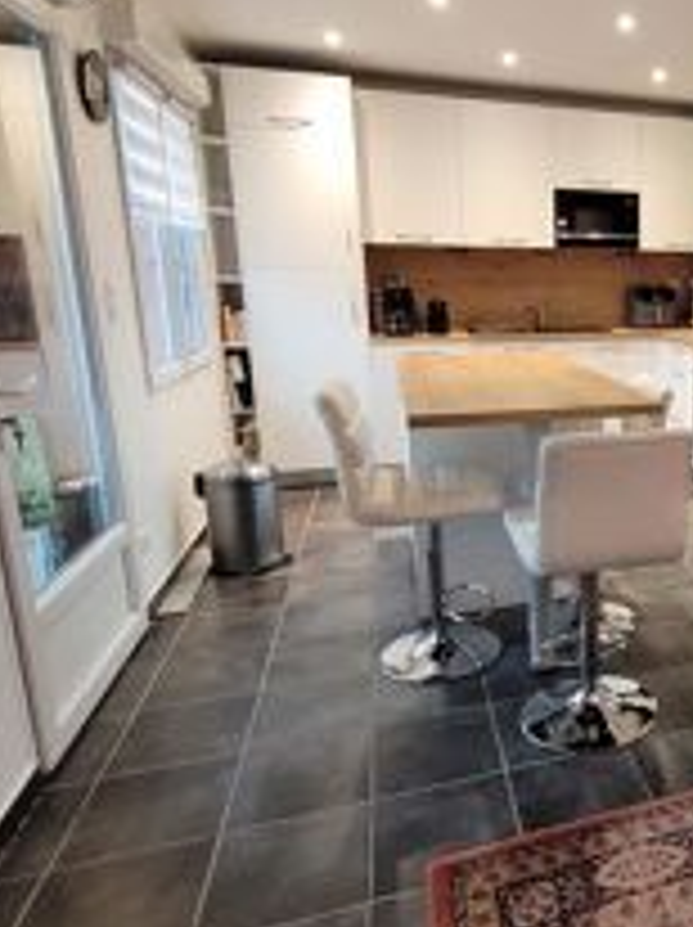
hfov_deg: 44.2
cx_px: 684
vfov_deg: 65.3
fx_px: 722
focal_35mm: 27
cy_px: 434
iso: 320
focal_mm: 1.74
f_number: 2.2
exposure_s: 1/50
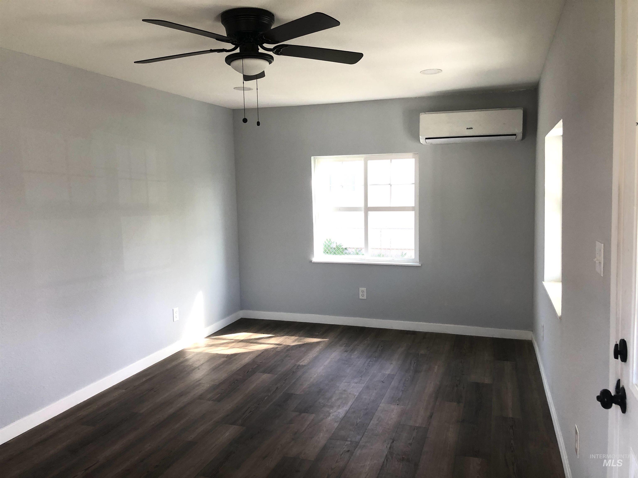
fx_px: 516
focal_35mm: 28
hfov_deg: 63.4
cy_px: 239
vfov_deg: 49.7
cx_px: 319
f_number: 1.8
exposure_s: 1/40
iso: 25
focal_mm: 3.99
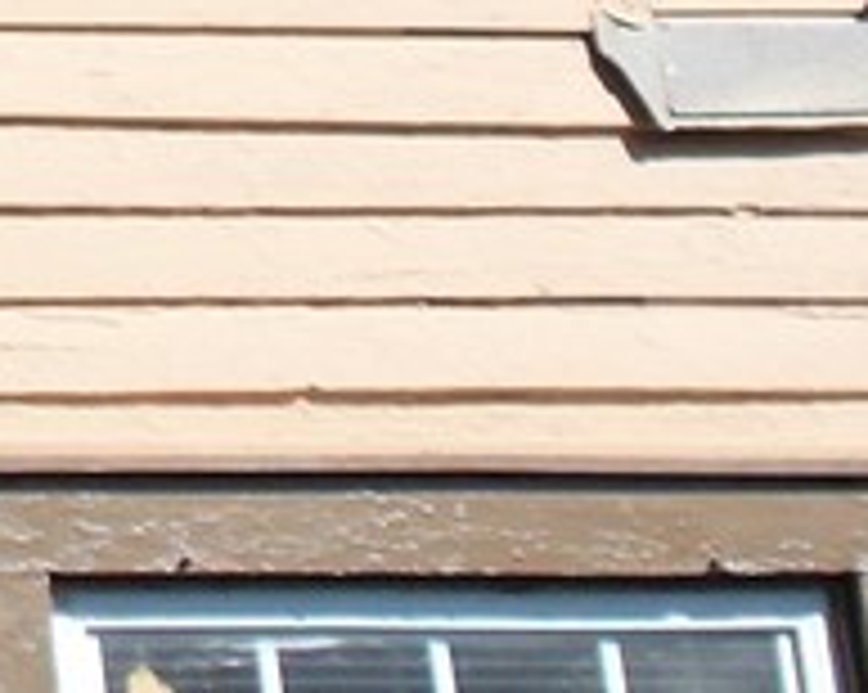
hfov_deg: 8.8
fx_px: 5184
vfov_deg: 7.3
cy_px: -842
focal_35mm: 202
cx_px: -1057
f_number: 9.8
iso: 80
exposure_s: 1/100
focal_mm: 6.9
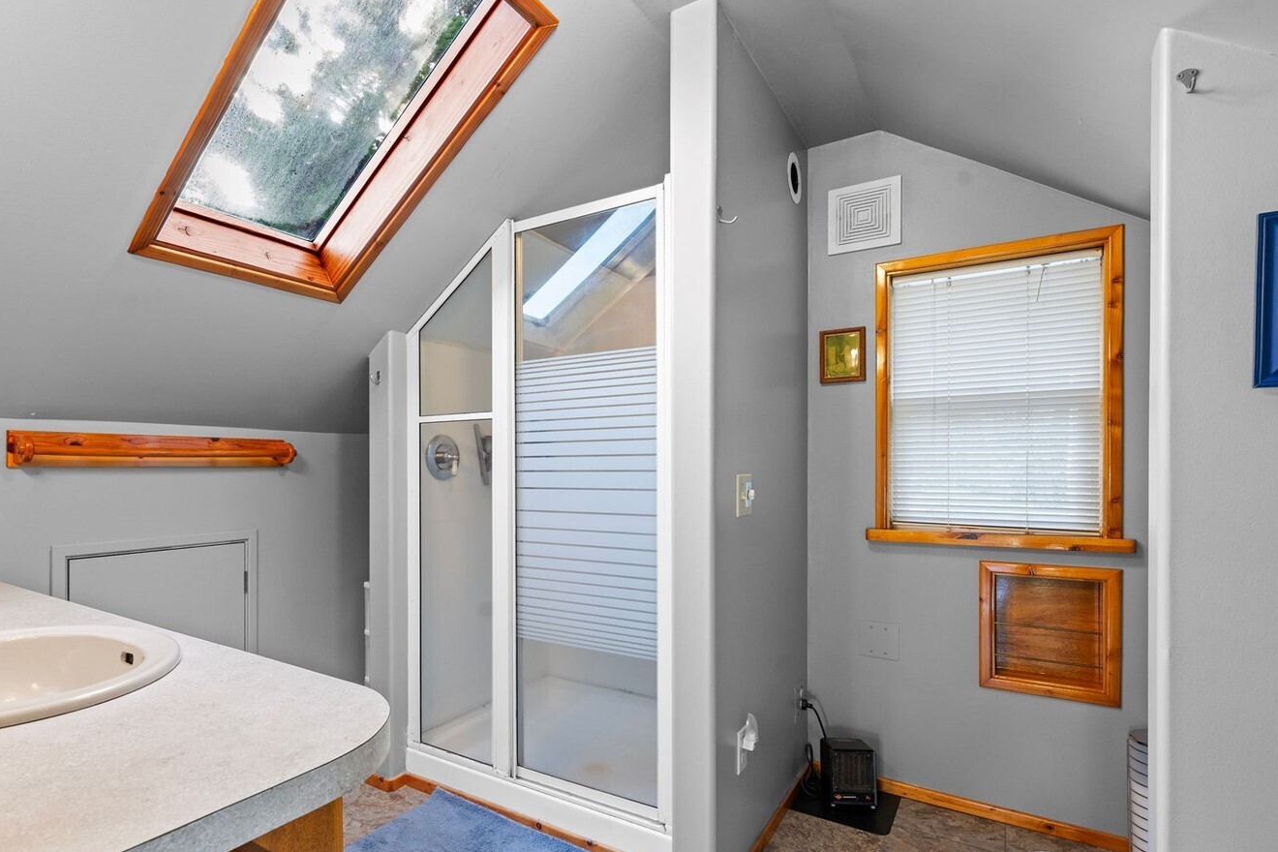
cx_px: 577
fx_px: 639
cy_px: 468
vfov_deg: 67.2
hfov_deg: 89.7
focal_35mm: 18
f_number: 8
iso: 400
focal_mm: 14
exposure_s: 1/3
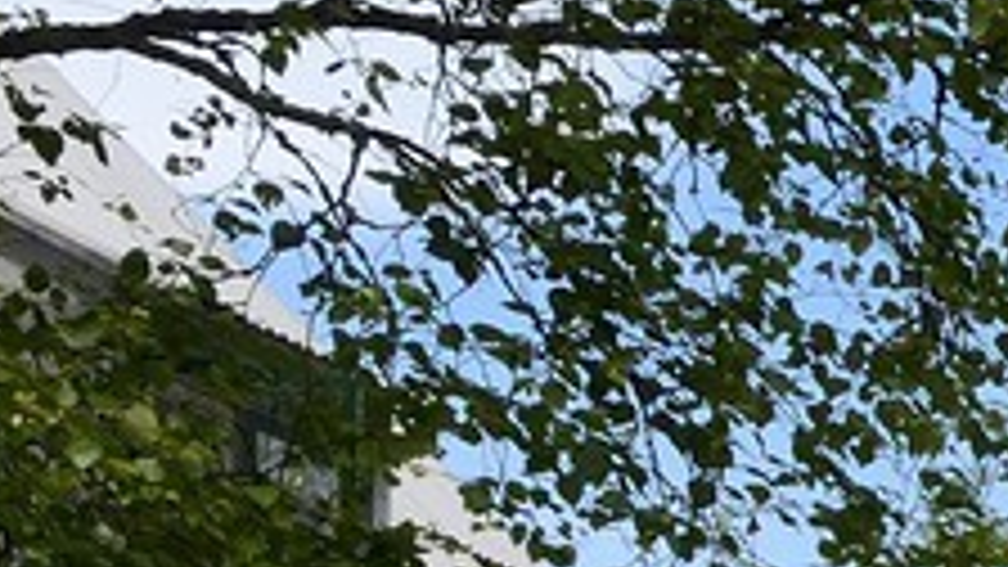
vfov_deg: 4.7
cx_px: 3154
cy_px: 2043
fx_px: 6388
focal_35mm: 239
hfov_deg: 7.7
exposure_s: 1/250
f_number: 10
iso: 200
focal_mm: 32
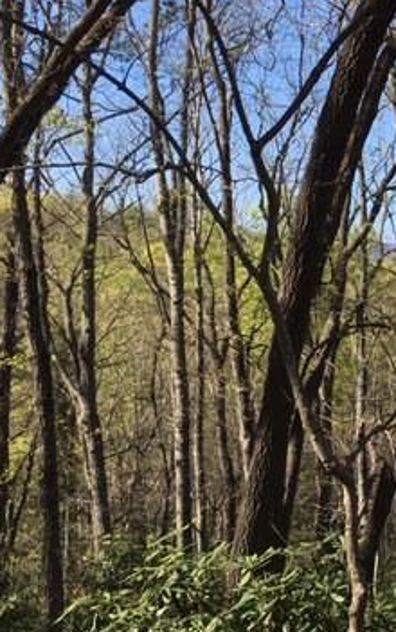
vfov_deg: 36.2
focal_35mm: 56
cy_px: 297
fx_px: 965
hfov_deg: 21.7
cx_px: 459
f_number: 2.2
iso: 25
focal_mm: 4.15
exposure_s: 1/777
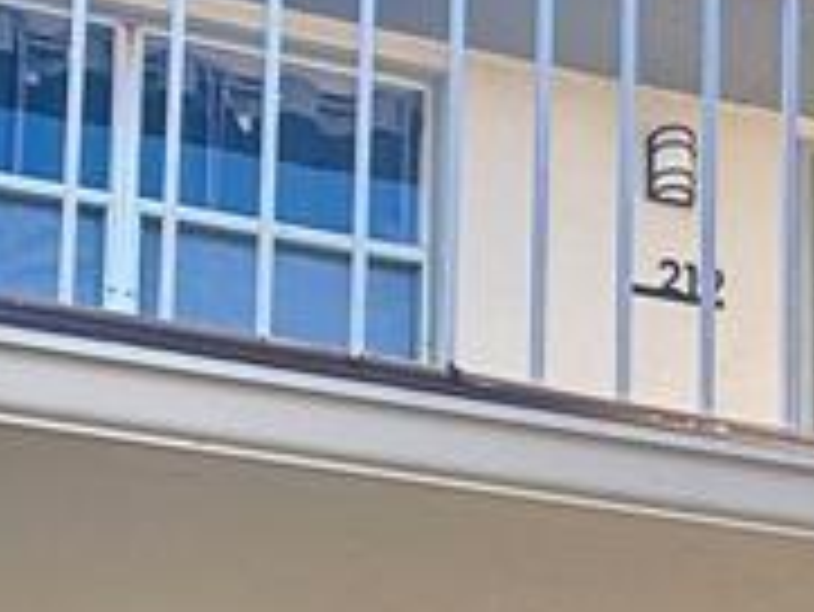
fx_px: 1859
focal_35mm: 79
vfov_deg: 16.3
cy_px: 1026
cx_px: 382
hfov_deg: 24.7
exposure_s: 1/372
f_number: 2.2
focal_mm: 2.22
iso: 64
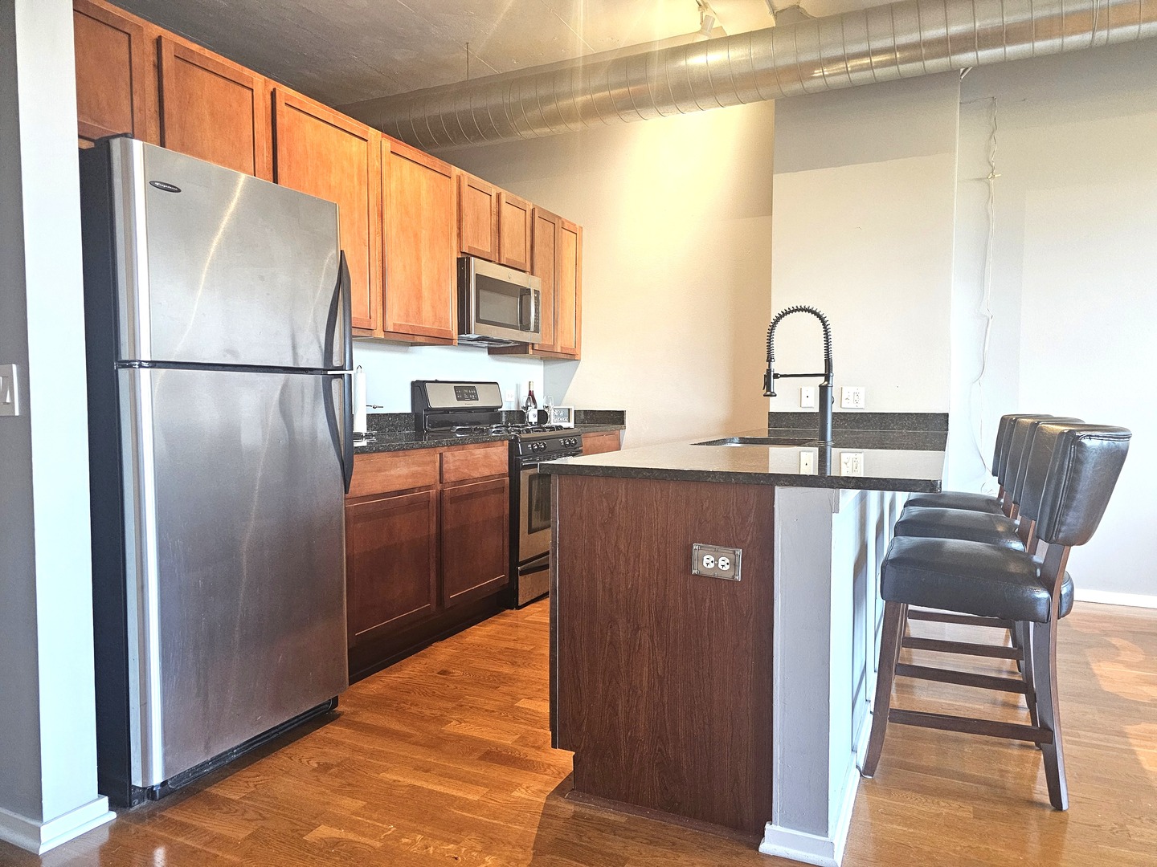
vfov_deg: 58.9
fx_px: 769
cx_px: 578
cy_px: 434
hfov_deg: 73.9
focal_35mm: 23
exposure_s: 1/120
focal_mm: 6.3
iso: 800
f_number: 1.7
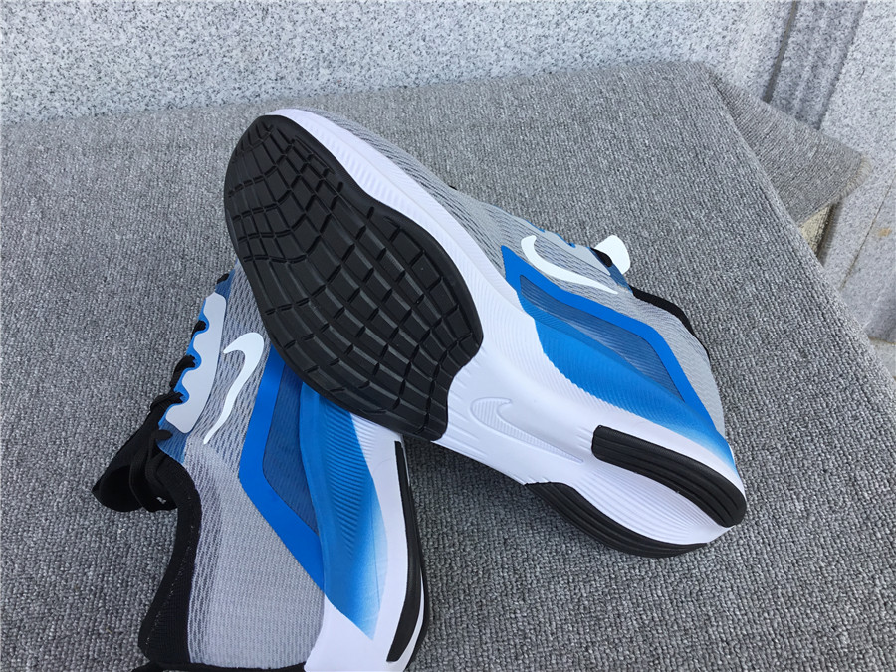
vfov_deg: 45.4
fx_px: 802
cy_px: 336
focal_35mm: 31
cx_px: 448
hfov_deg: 58.4
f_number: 2.4
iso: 25
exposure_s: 1/177
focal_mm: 3.3
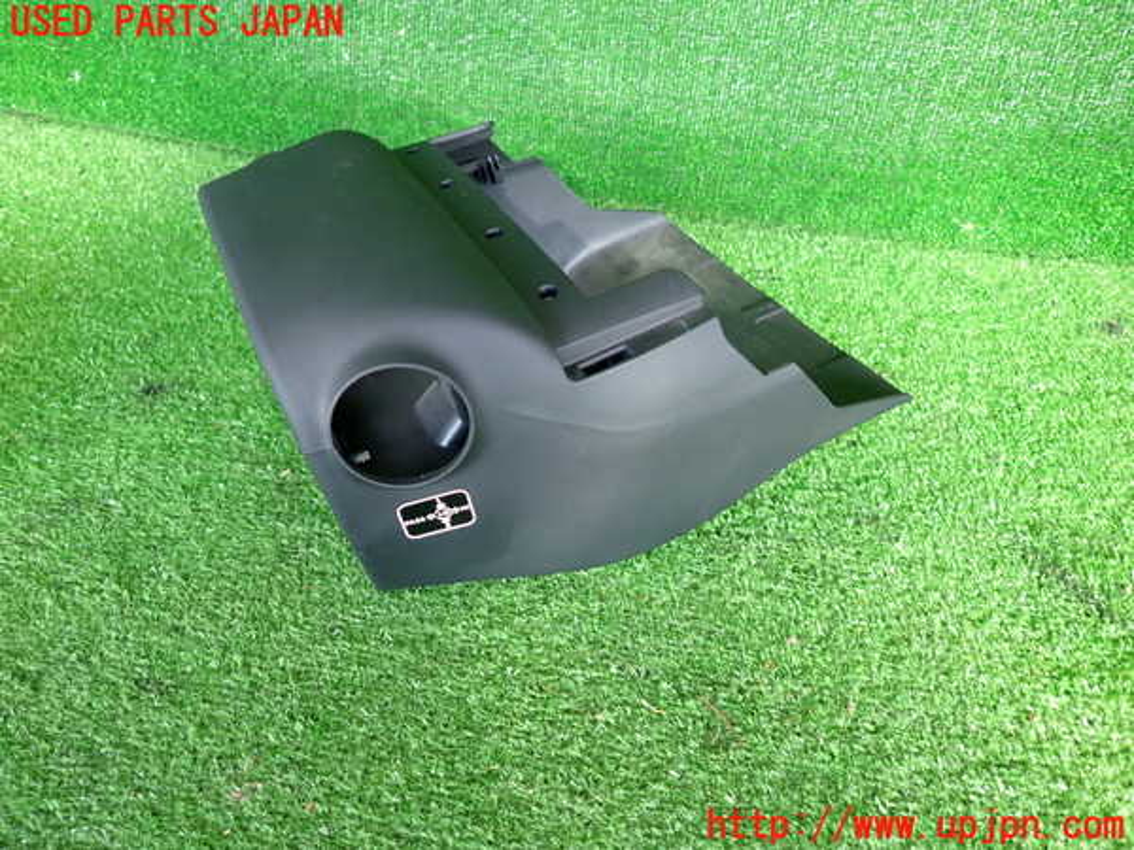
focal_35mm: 25
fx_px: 819
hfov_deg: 69.4
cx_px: 567
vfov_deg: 54.9
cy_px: 425
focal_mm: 4.5
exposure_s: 1/80
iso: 200
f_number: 2
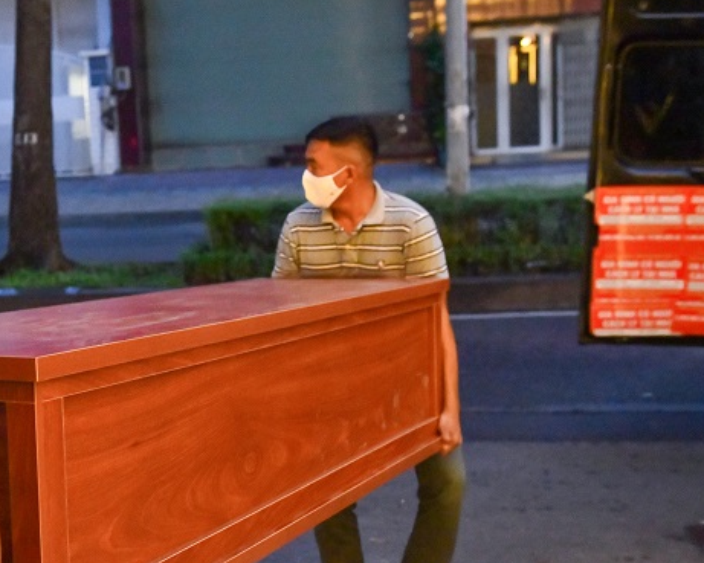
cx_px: 162
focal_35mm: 57
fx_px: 1188
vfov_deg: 26.7
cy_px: 307
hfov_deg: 32.3
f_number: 3.5
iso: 6400
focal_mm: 35
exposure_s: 1/200
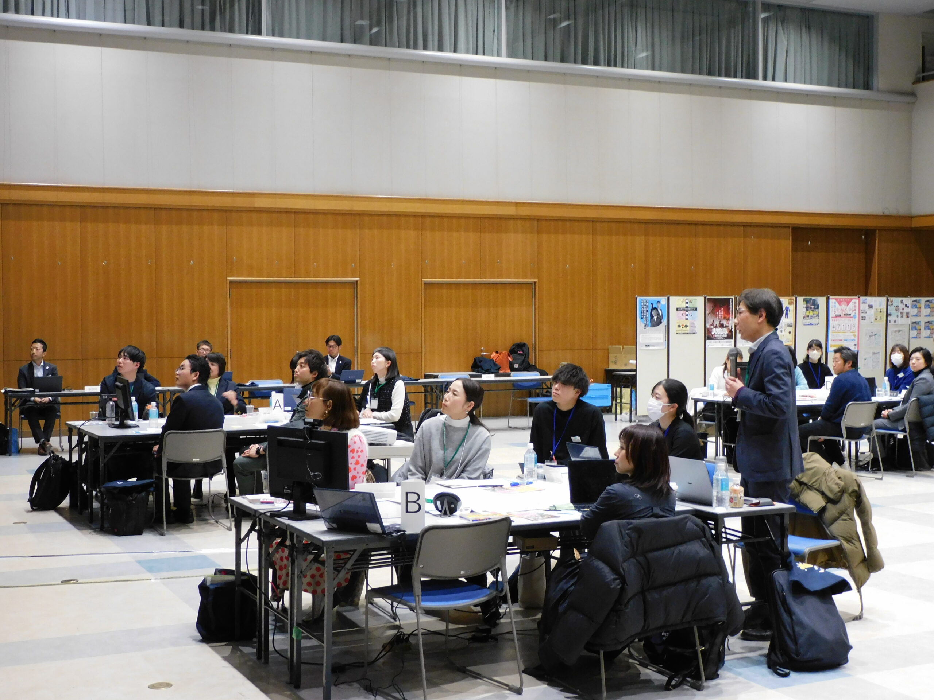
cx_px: 467
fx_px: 1349
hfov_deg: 38.2
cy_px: 350
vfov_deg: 29.1
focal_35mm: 50
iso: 400
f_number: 4
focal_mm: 9
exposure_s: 1/30
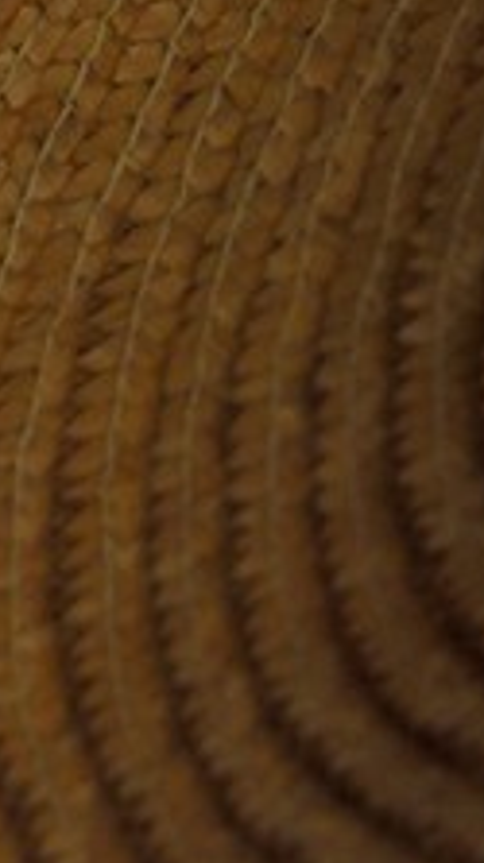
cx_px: 1802
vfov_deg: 5.4
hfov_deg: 3.0
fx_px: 8945
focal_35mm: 391
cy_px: 1652
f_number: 7.1
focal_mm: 52
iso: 800
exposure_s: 1/640
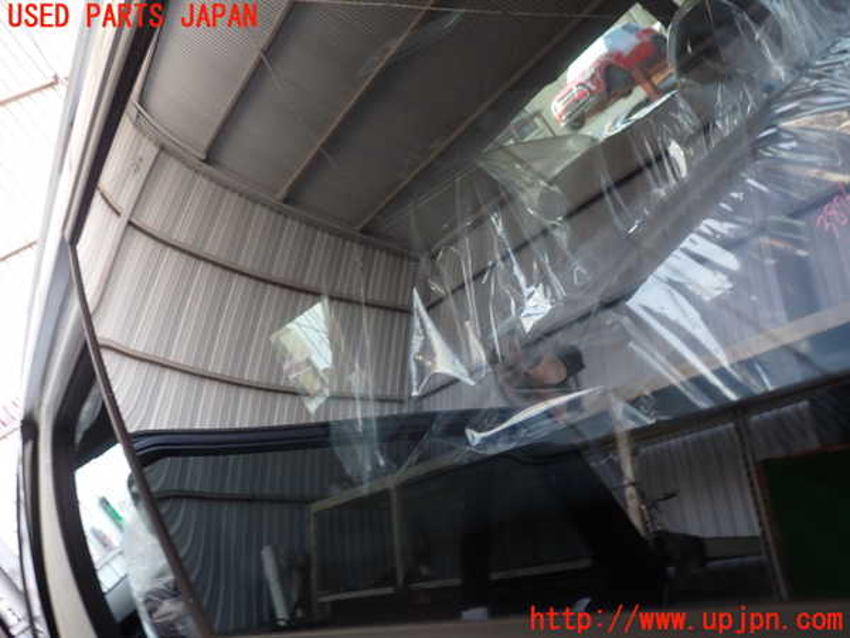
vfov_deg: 46.8
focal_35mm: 30
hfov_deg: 60.0
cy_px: 319
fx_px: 737
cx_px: 425
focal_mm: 5.4
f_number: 2.3
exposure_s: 1/50
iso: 200
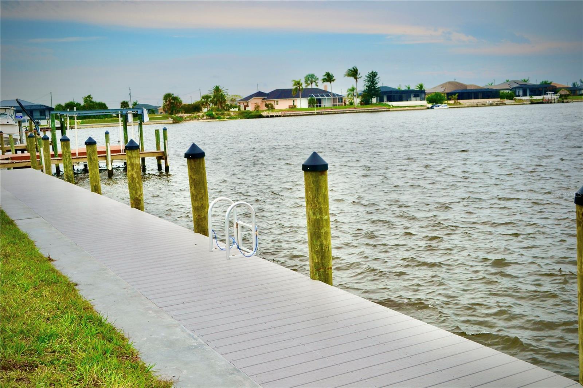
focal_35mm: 39
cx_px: 292
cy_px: 194
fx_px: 631
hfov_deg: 49.6
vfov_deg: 34.2
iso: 100
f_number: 8
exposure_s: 1/250
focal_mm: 26
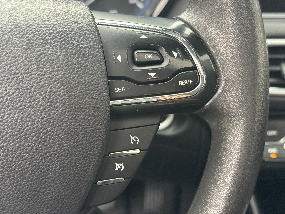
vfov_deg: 30.3
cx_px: 142
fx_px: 395
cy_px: 107
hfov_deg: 39.7
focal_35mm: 48
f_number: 1.78
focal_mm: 6.76
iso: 200
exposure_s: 1/60
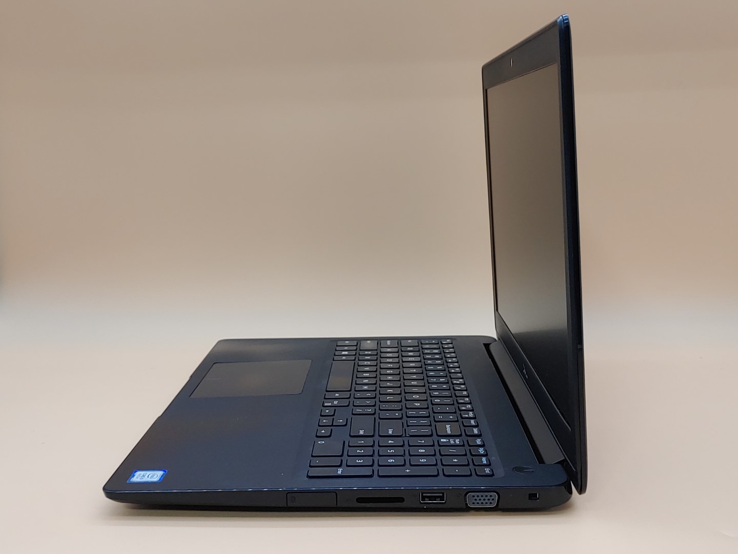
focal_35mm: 44
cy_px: 277
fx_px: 938
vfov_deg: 32.9
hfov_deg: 42.9
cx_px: 369
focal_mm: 4.36
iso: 50
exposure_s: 1/61
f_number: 1.8
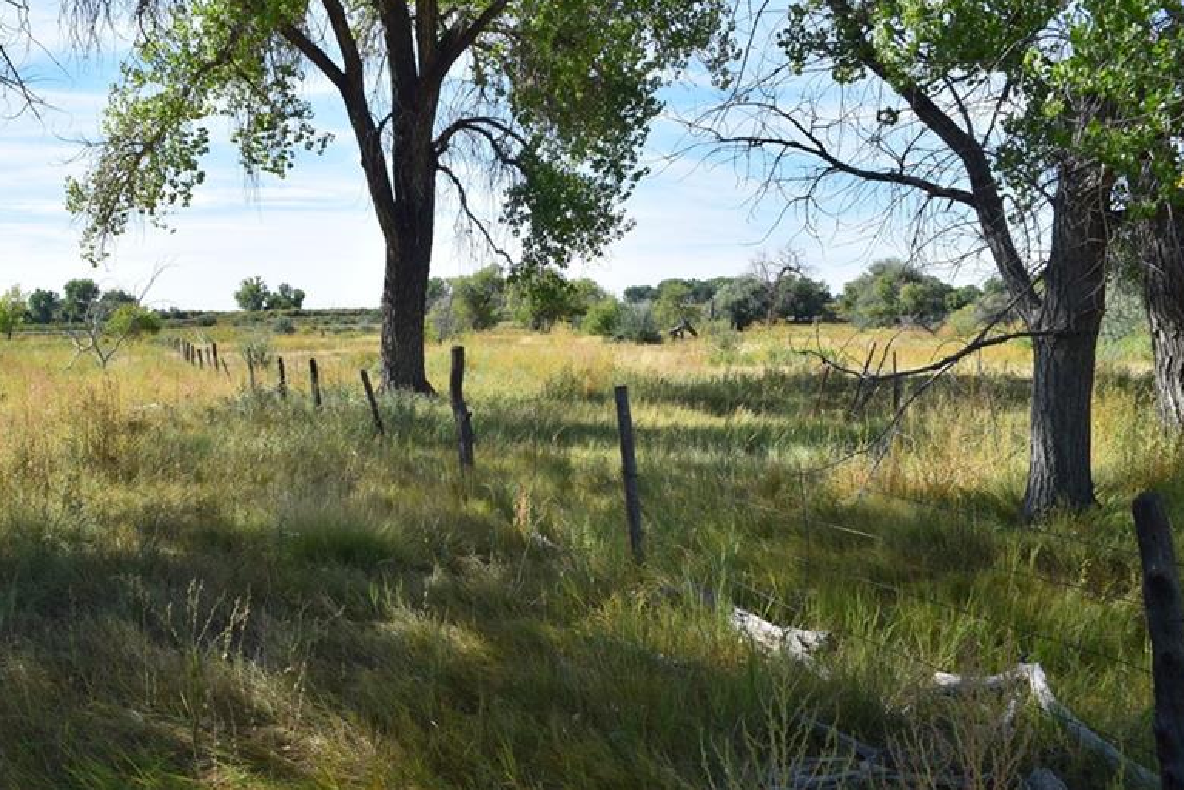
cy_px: 441
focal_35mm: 36
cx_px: 464
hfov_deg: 52.7
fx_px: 1184
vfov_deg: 36.8
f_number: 11
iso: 400
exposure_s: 1/400
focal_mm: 18
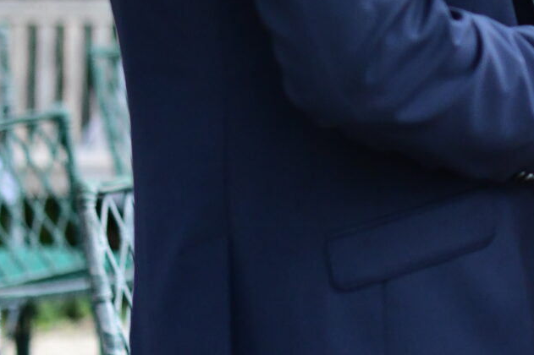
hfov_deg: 9.9
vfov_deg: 6.7
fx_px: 3009
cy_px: -107
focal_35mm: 203
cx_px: 736
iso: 2500
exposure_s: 1/8000
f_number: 2.2
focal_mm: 50
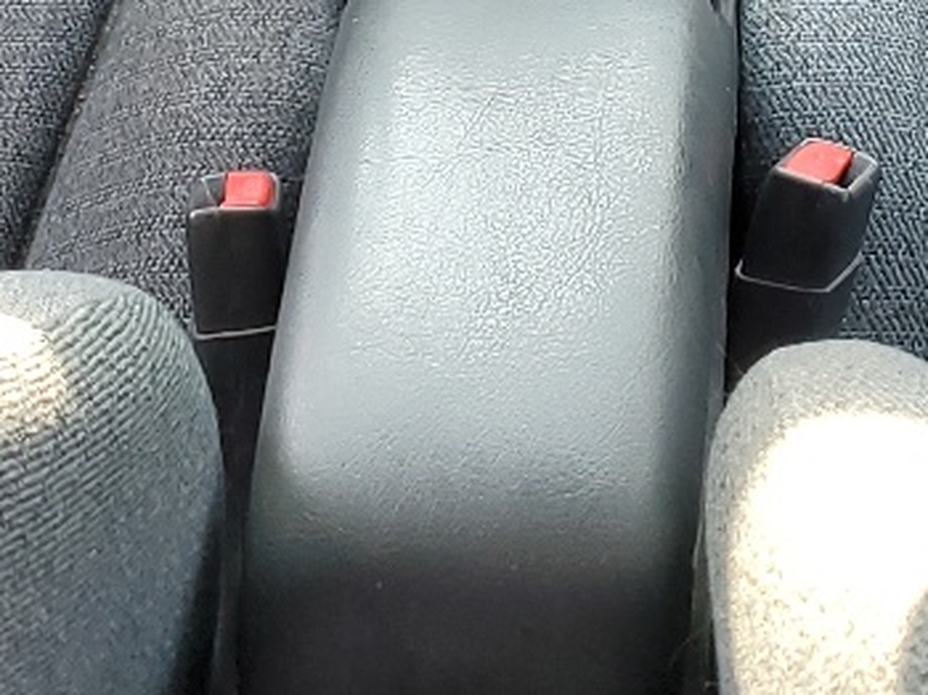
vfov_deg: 12.0
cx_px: 612
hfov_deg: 16.5
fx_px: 3188
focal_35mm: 119
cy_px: -281
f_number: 1.5
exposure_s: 1/120
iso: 61
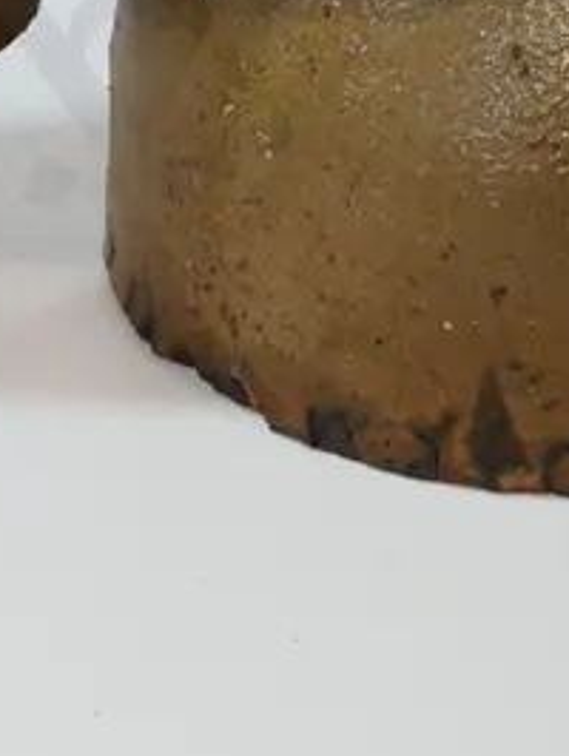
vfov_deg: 10.8
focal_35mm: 177
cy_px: -293
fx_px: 3873
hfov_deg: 8.3
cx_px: 595
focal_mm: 23
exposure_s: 1/100
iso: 1600
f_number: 5.3
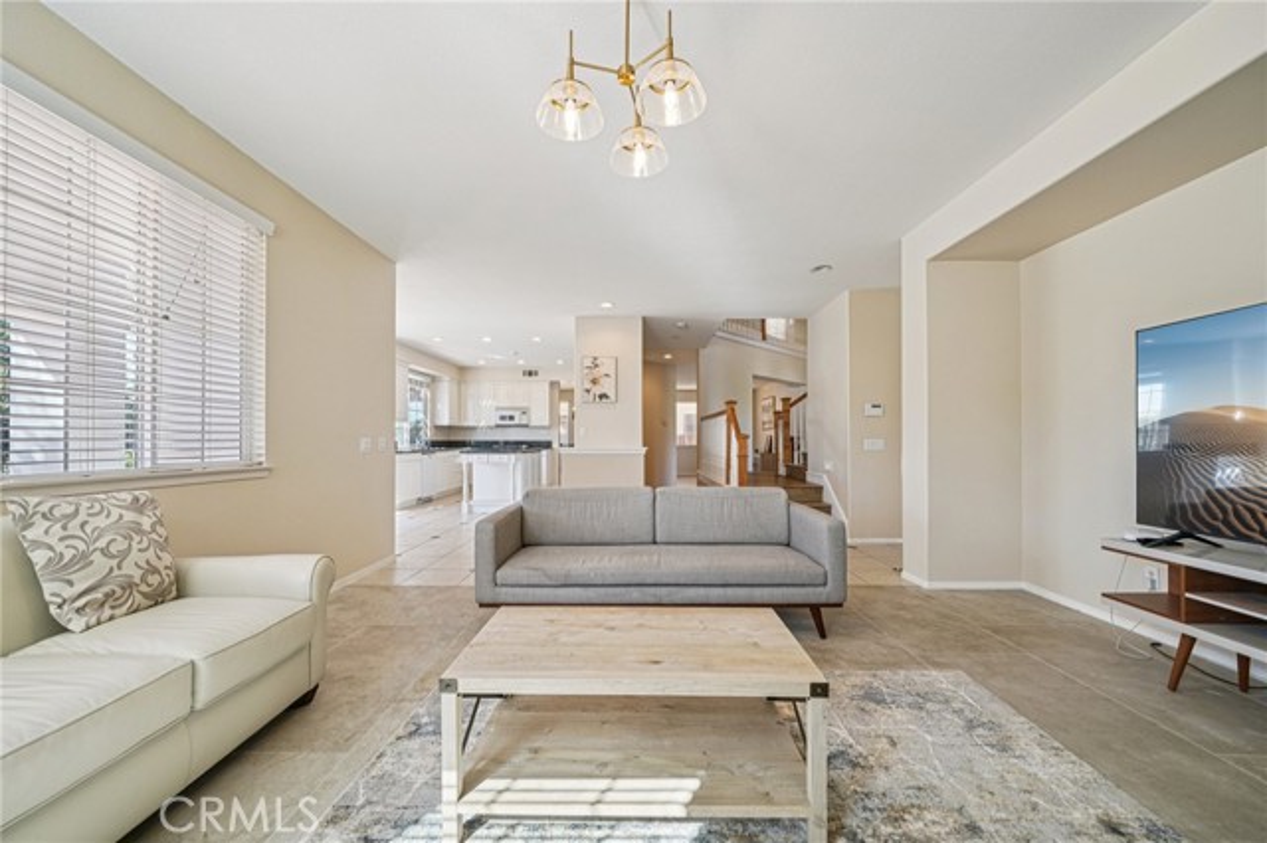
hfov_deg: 108.4
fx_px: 457
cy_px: 422
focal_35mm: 13
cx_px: 634
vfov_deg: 85.4
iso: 320
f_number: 8
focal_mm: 13
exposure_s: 1/30
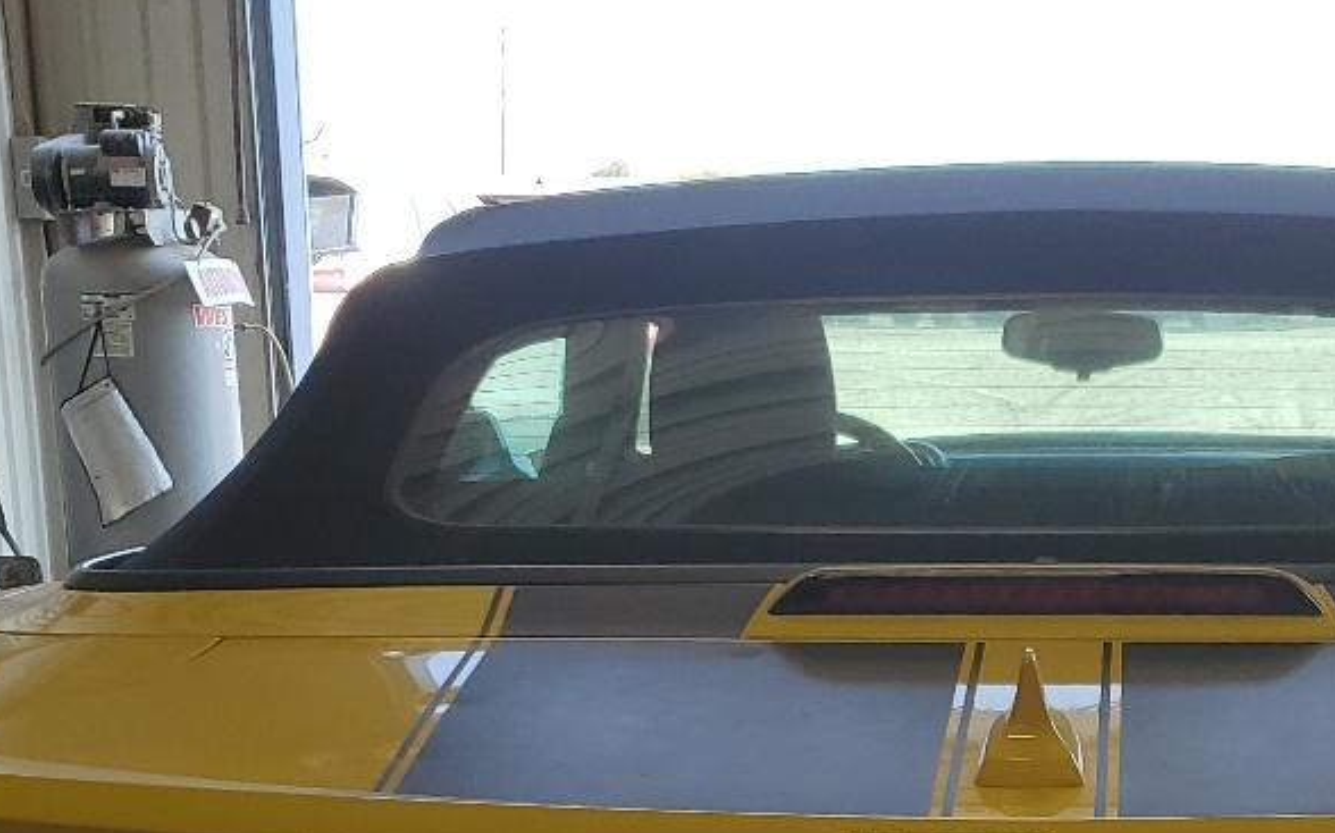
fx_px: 2728
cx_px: 1058
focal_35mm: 75
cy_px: 1083
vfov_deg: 16.4
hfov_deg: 27.0
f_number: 1.5
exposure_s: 1/417
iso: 50
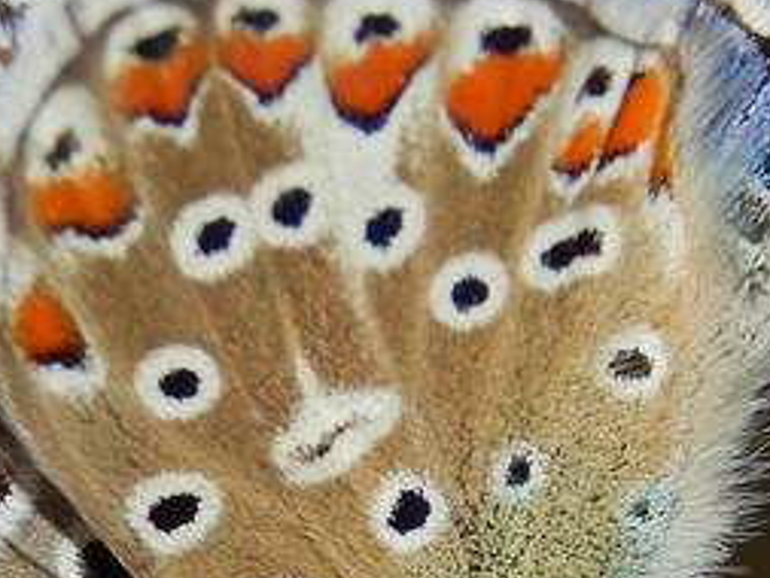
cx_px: 303
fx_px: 9992
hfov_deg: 4.4
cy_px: 602
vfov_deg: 3.3
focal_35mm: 449
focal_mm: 25.3
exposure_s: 1/200
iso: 125
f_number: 9.8
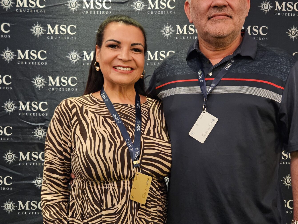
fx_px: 379
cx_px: 174
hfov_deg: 42.8
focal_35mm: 44
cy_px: 146
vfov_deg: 32.7
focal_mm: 5.4
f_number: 1.8
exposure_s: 1/25
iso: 800
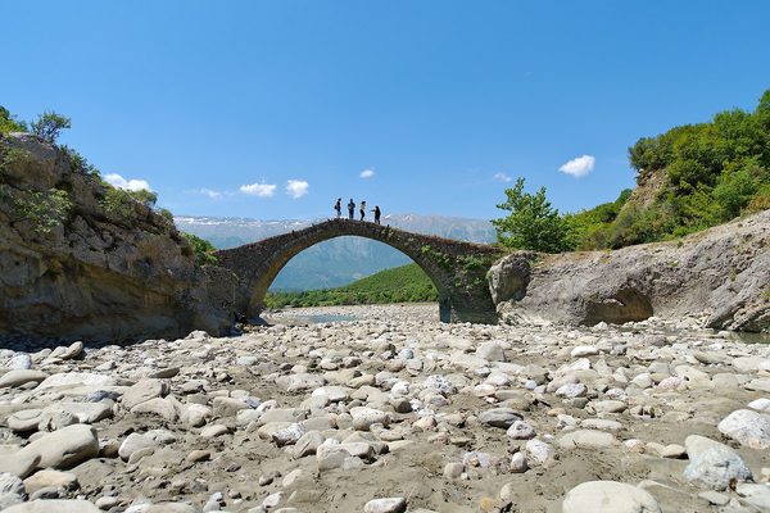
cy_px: 256
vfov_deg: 57.2
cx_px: 385
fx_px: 471
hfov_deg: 78.6
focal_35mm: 22
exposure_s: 1/640
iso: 200
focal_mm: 15
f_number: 7.1
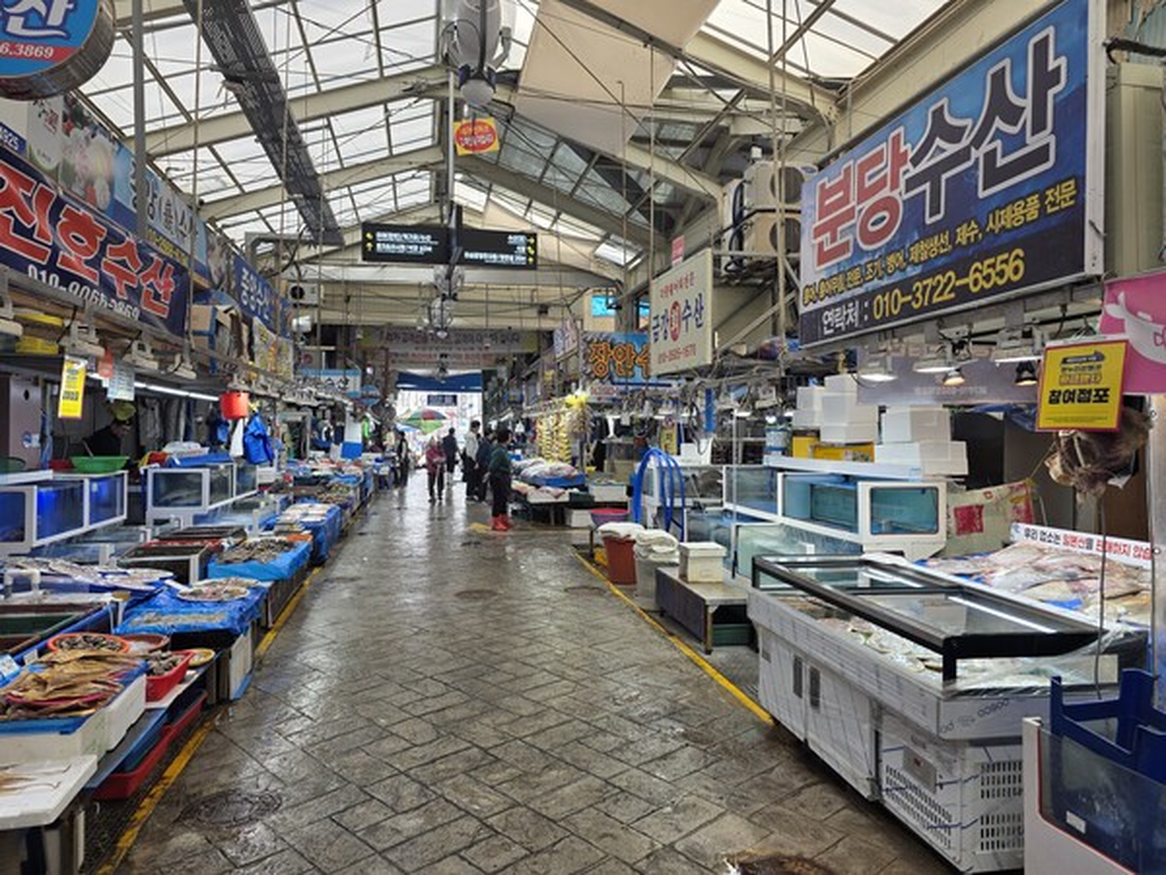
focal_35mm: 23
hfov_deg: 73.9
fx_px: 775
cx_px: 583
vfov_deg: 58.9
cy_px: 438
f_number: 1.7
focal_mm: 6.3
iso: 20
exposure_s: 1/120
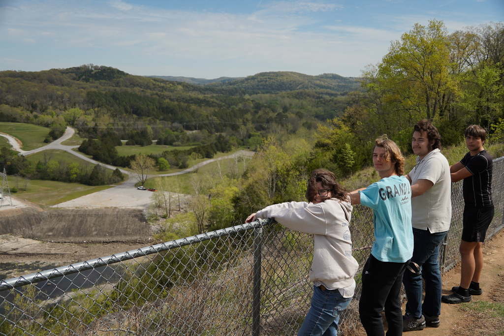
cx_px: 252
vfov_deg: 36.9
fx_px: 504
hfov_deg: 53.1
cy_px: 168
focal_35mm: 36
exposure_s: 1/1600
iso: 100
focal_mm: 24
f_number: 4
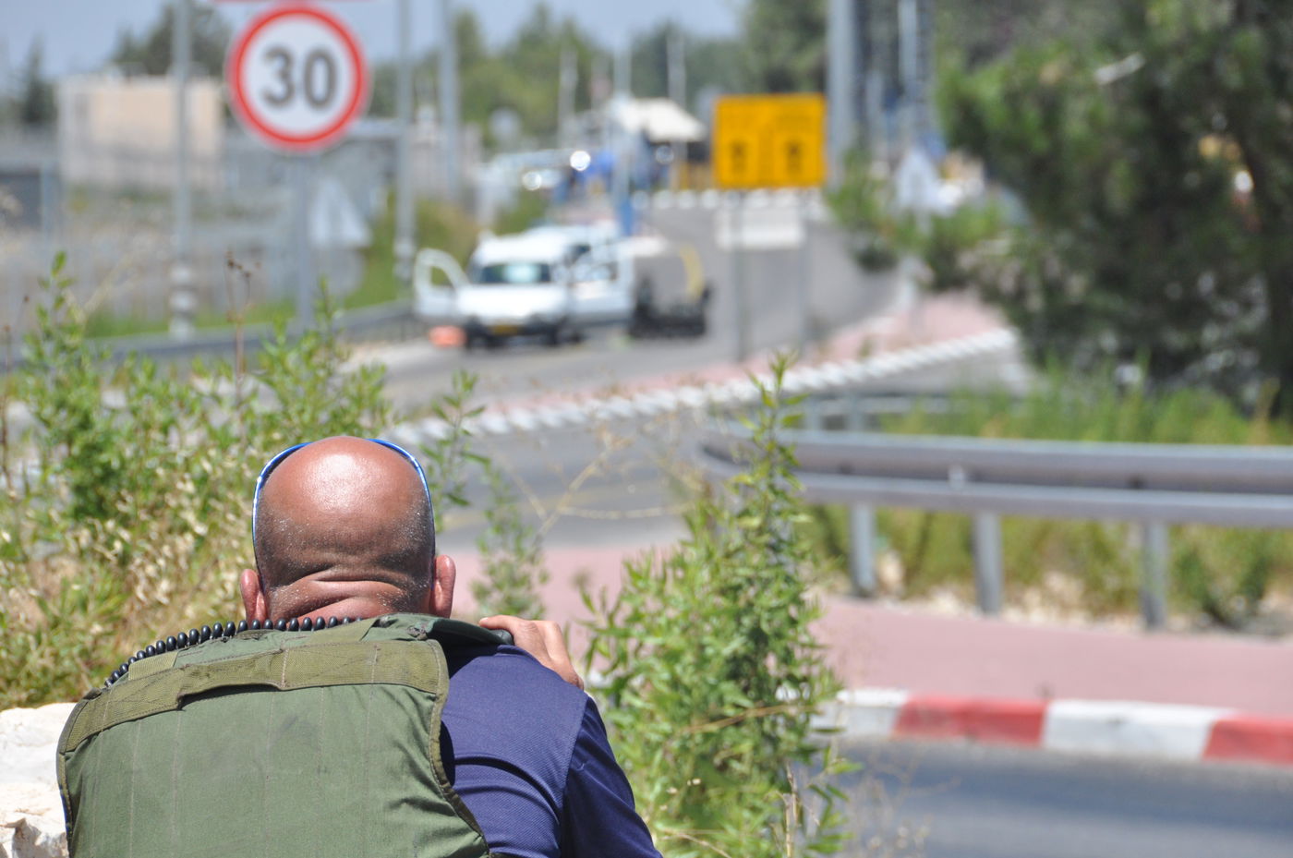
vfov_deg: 4.6
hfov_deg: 6.9
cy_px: 429
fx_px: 10759
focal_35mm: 300
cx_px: 646
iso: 640
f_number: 10
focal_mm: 200
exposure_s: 1/1000
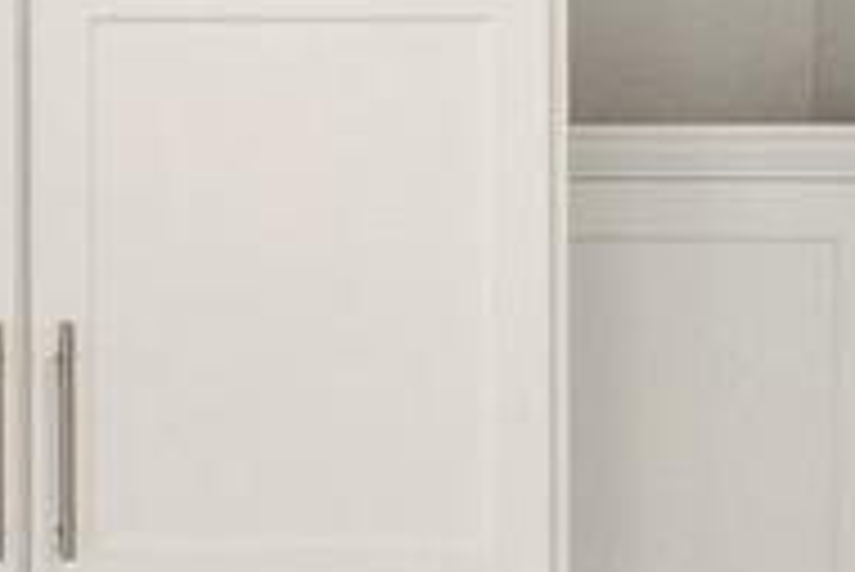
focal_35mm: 220
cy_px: 1108
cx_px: -1611
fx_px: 5229
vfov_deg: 6.1
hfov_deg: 8.1
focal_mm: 19.5
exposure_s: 1/30
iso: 800
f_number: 8
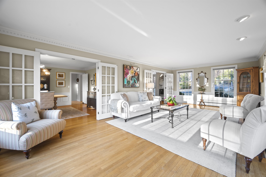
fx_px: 107
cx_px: 133
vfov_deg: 79.1
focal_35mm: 14
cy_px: 88
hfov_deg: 102.3
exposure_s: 1.3
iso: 250
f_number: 7.1
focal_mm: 14.5
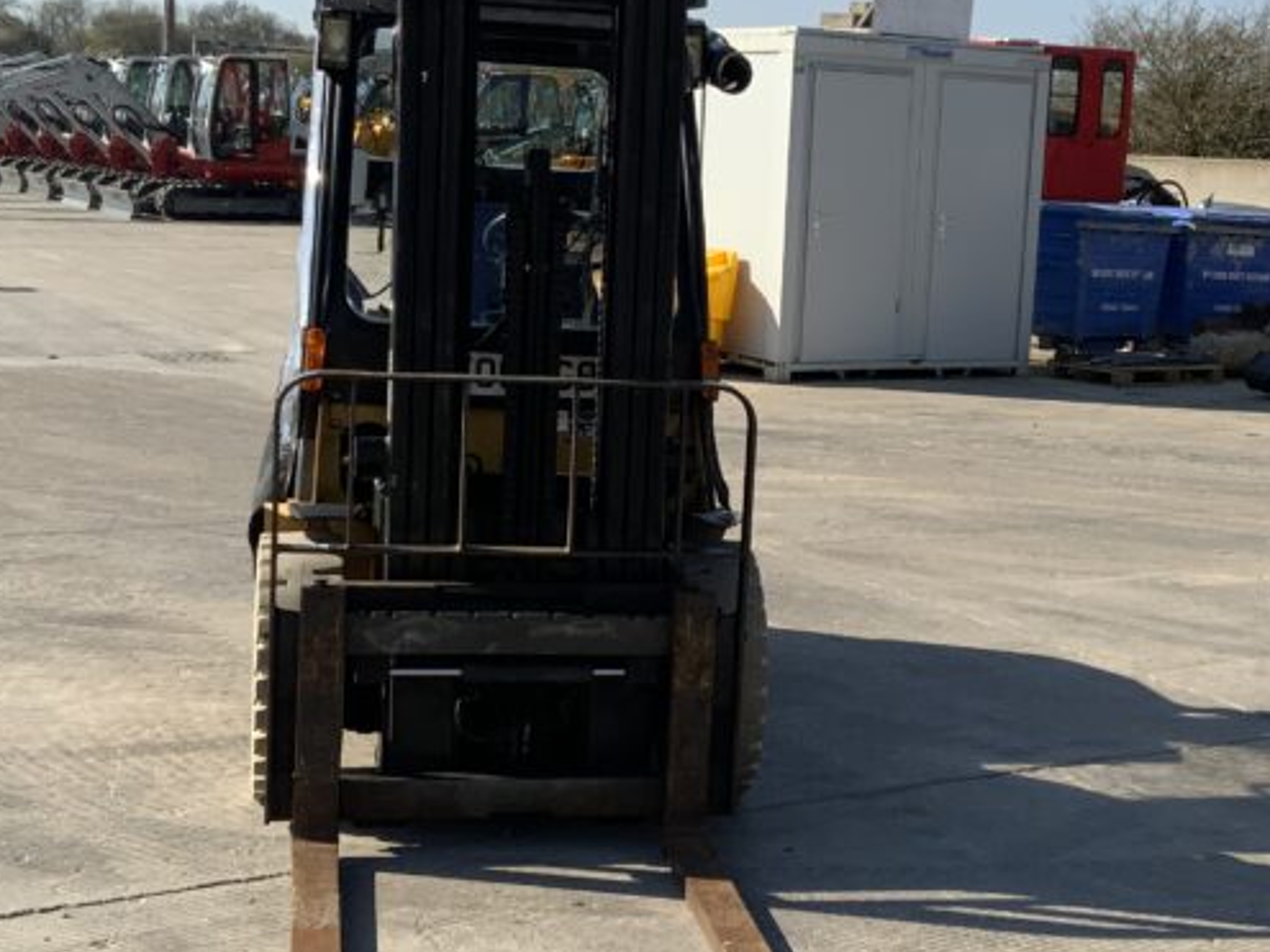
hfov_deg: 32.1
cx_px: 741
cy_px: 477
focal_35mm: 60
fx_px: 2201
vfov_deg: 24.4
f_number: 1.8
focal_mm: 3
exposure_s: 1/1786
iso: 16
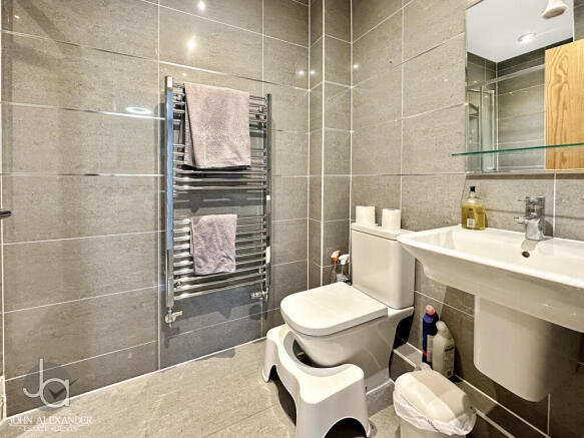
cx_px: 292
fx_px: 236
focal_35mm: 14
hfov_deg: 102.1
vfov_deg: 85.7
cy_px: 219
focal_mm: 2.22
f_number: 2.2
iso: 500
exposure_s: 1/50
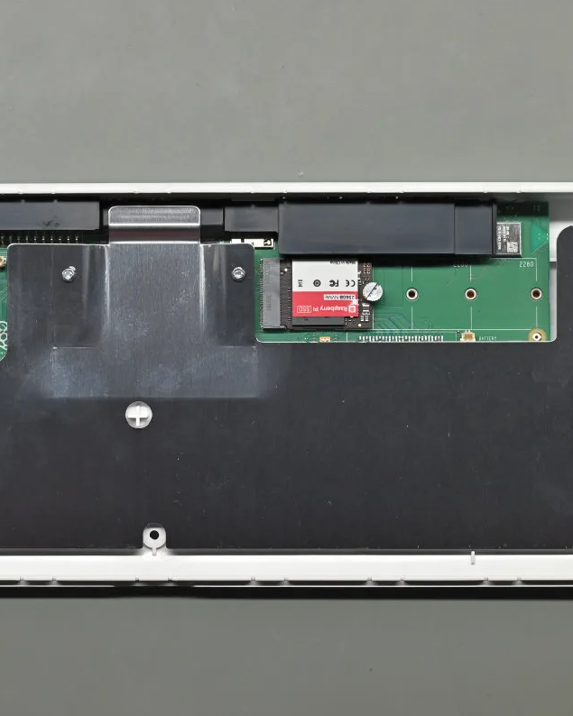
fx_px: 3159
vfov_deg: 12.9
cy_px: 359
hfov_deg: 10.3
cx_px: 157
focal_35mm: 149
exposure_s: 1/50
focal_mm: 105
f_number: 10
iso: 640
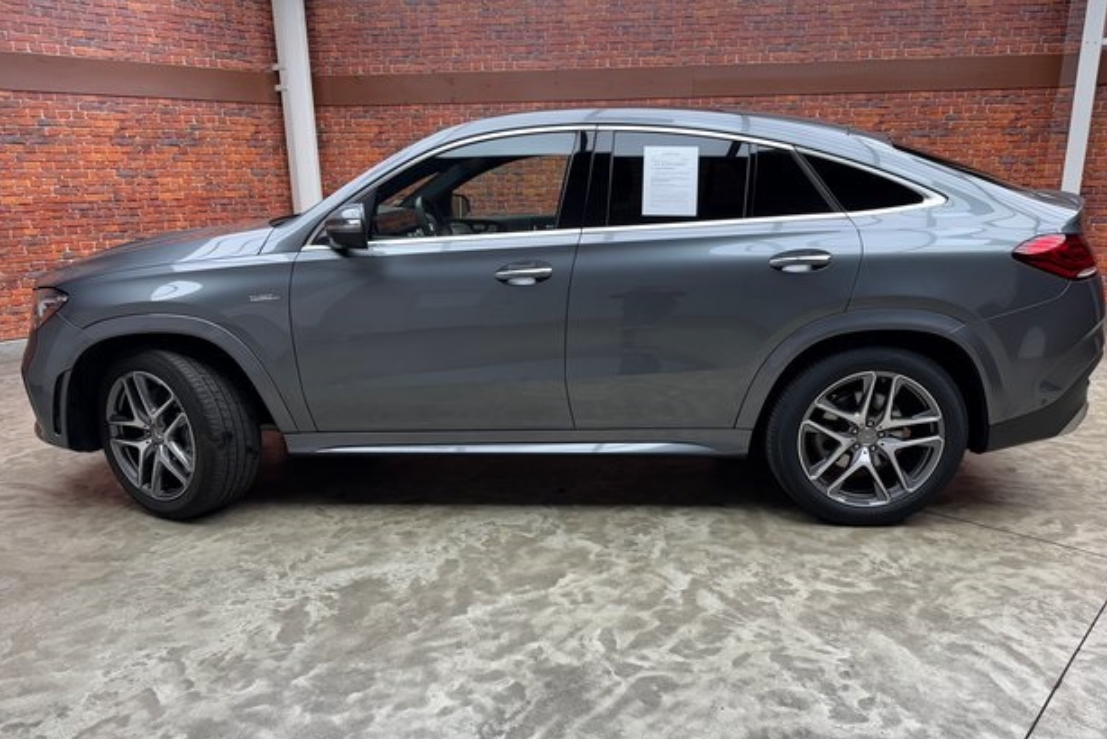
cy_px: 431
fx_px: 800
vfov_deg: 49.4
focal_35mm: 26
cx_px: 566
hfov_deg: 69.4
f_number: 1.78
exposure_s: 1/120
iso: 64
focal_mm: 6.76
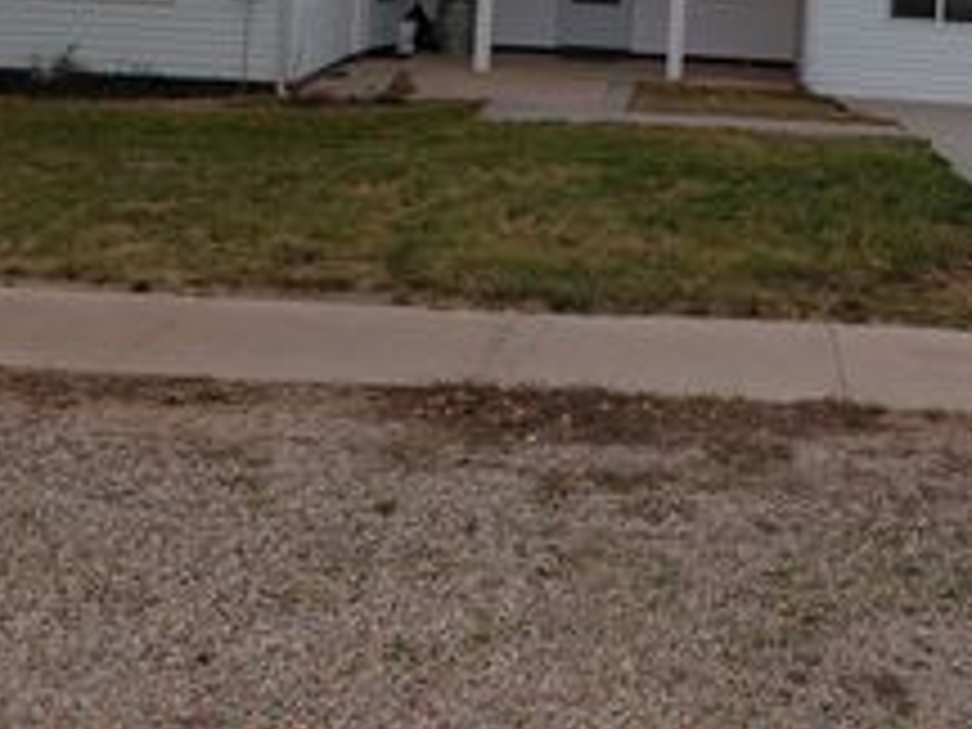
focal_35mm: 58
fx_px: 1629
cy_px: -110
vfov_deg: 23.4
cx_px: 724
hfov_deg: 32.6
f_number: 1.8
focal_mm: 4.69
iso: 50
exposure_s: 1/1237
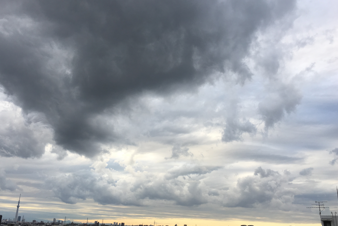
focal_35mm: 33
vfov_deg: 40.0
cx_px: 164
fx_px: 310
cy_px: 120
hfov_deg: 57.2
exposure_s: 1/349
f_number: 2.2
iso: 25
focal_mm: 4.15
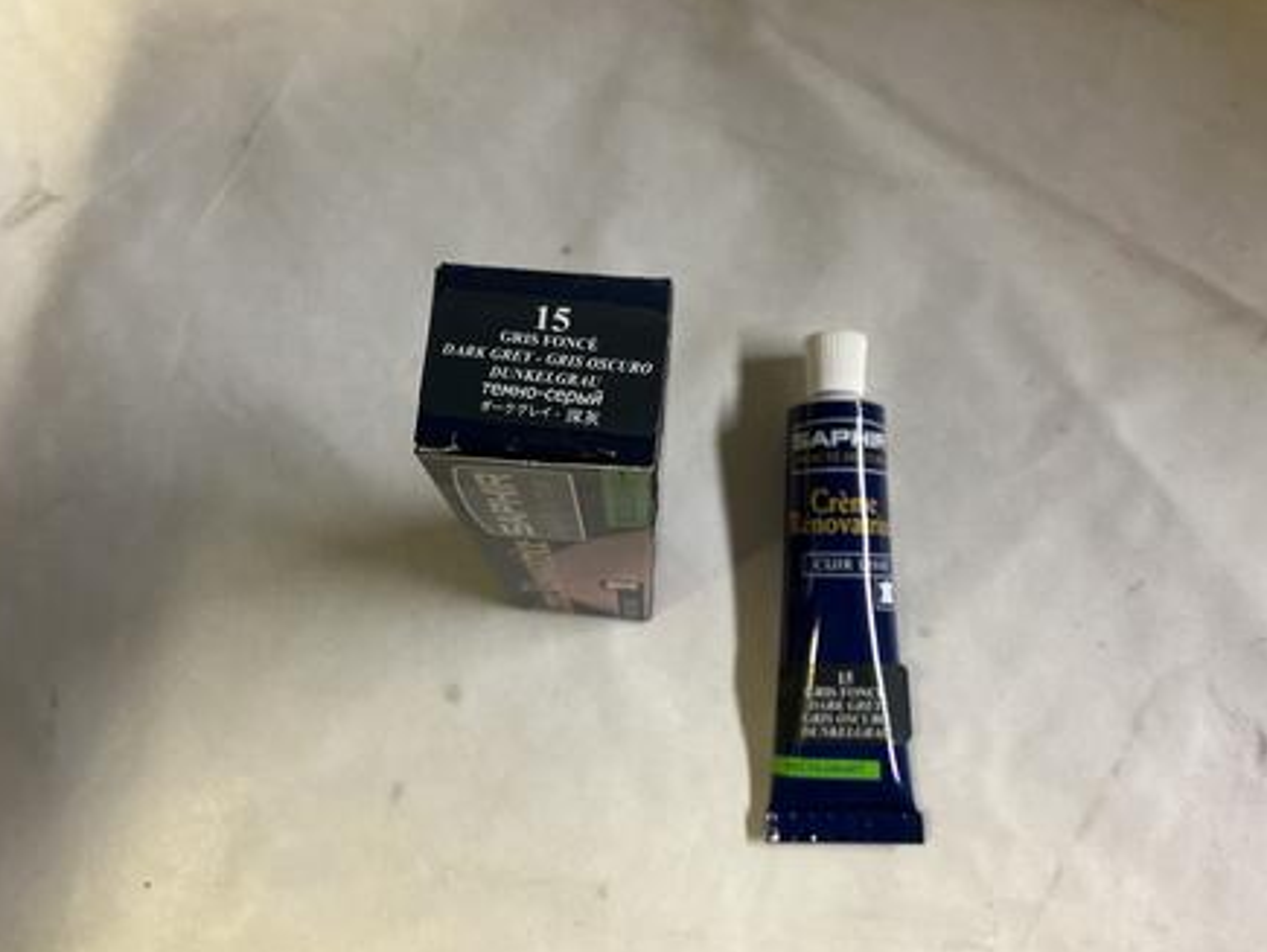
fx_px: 1099
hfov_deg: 59.9
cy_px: 477
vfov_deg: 46.9
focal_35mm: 30
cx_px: 623
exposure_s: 1/50
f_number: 1.8
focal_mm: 3
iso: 125
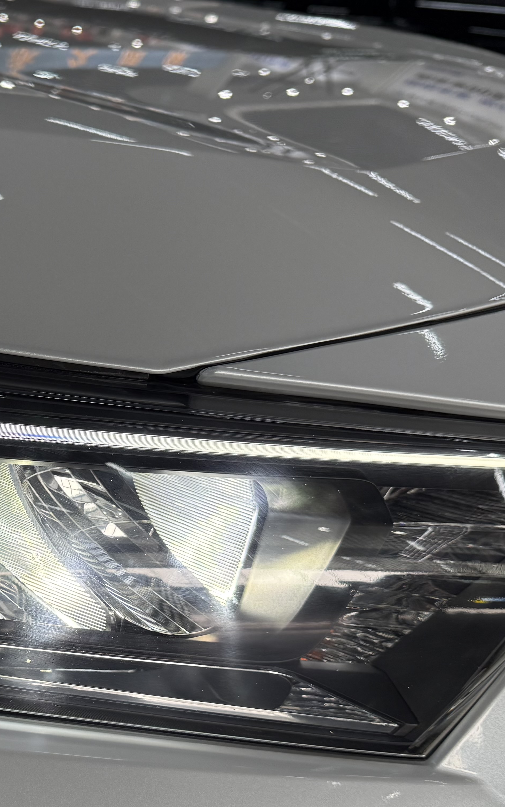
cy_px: 503
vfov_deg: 41.5
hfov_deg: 25.3
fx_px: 1057
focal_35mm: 48
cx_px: -27
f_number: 1.78
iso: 160
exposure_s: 1/237
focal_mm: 6.76
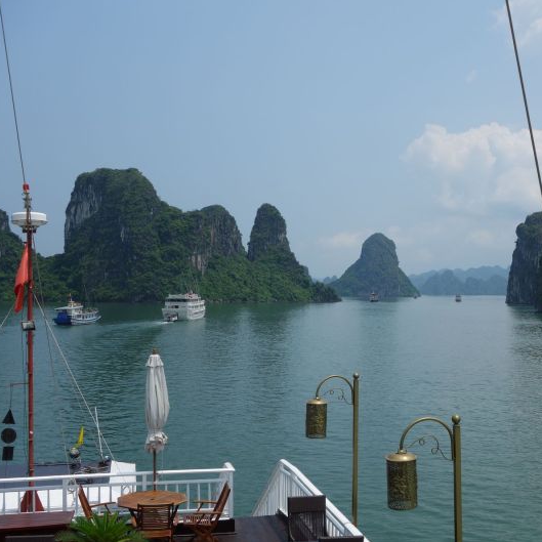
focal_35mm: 45
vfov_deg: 37.6
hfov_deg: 37.3
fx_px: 797
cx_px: 349
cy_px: 271
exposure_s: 1/800
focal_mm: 13.09
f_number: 5.6
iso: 125
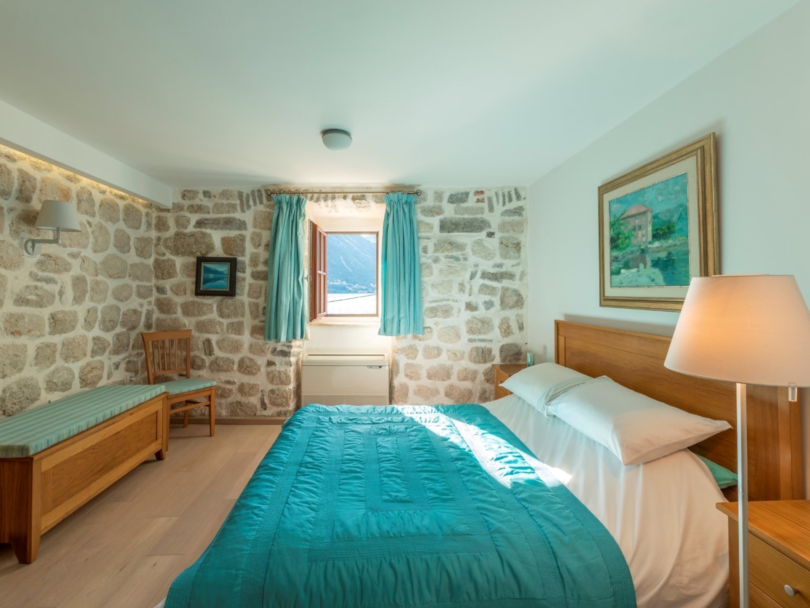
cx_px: 388
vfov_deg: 78.0
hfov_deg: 94.4
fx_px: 374
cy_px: 287
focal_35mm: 16
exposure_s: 1/60
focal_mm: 14
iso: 100
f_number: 5
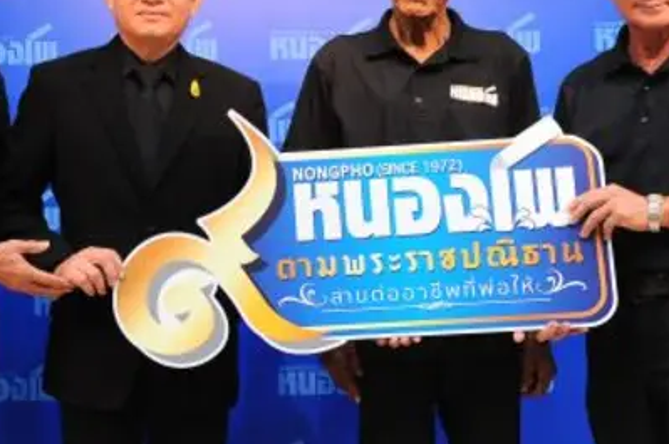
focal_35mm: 88
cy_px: 145
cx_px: 191
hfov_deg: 23.0
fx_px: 1633
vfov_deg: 15.5
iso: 1250
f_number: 4
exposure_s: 1/60
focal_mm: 45
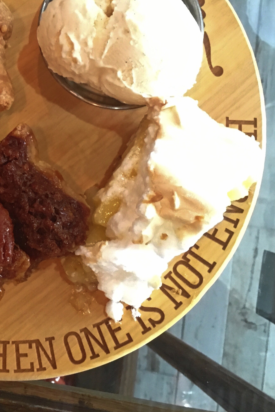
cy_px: 137
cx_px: -25
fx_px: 699
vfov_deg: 32.6
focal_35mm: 61
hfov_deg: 21.2
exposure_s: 1/30
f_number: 2.2
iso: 200
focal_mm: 4.15
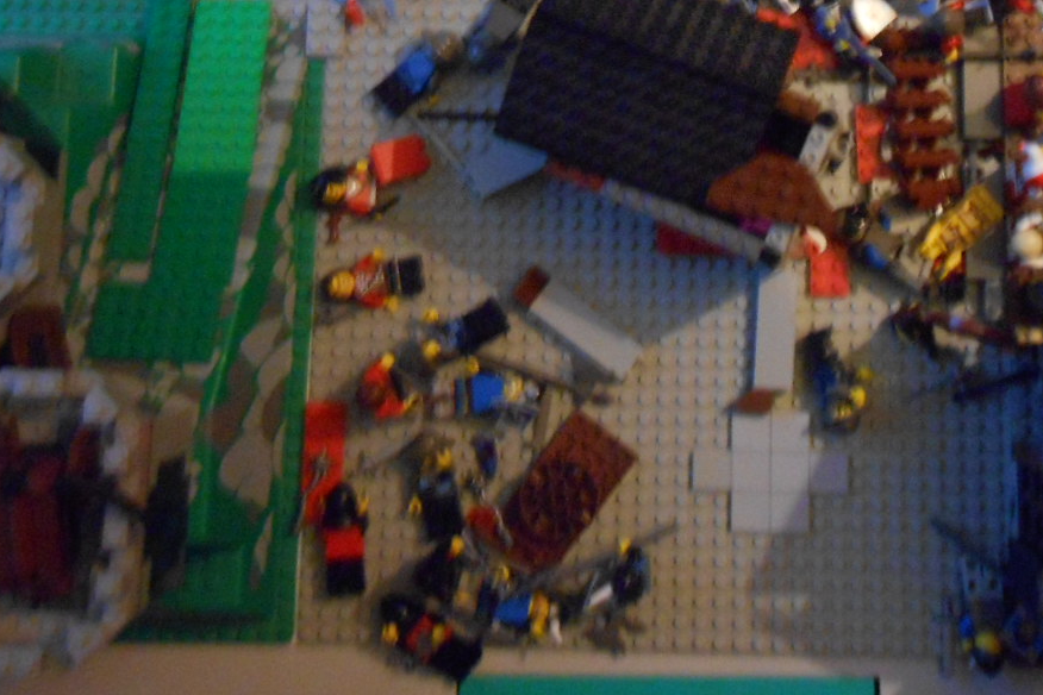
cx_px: 623
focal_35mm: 57
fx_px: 1651
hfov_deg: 34.9
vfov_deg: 22.9
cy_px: 19
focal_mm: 5.3
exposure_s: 1/2
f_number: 3.8
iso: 400
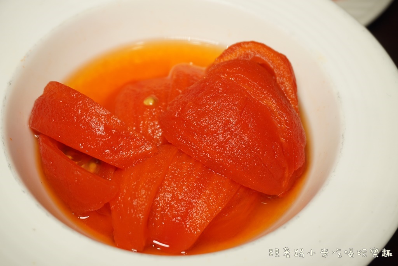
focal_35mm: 46
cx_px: 199
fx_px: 514
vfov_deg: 29.0
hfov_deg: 42.3
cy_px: 133
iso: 250
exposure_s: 1/60
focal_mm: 31
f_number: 5
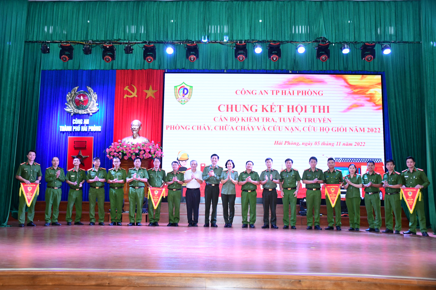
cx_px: 218
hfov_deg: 53.1
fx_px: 436
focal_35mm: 36
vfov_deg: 36.9
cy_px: 145
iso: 2000
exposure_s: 1/200
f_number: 3.8
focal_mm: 24
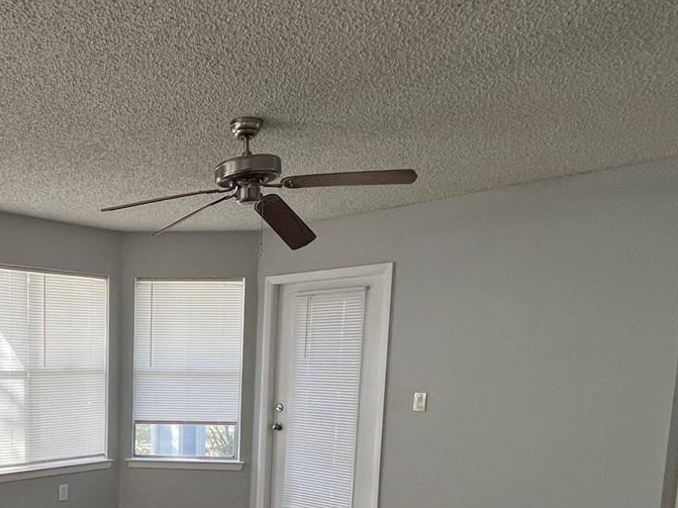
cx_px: 102
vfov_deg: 42.4
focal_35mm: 31
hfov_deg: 53.0
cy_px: 438
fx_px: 607
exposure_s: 1/60
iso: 200
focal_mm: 1.57
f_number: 1.8
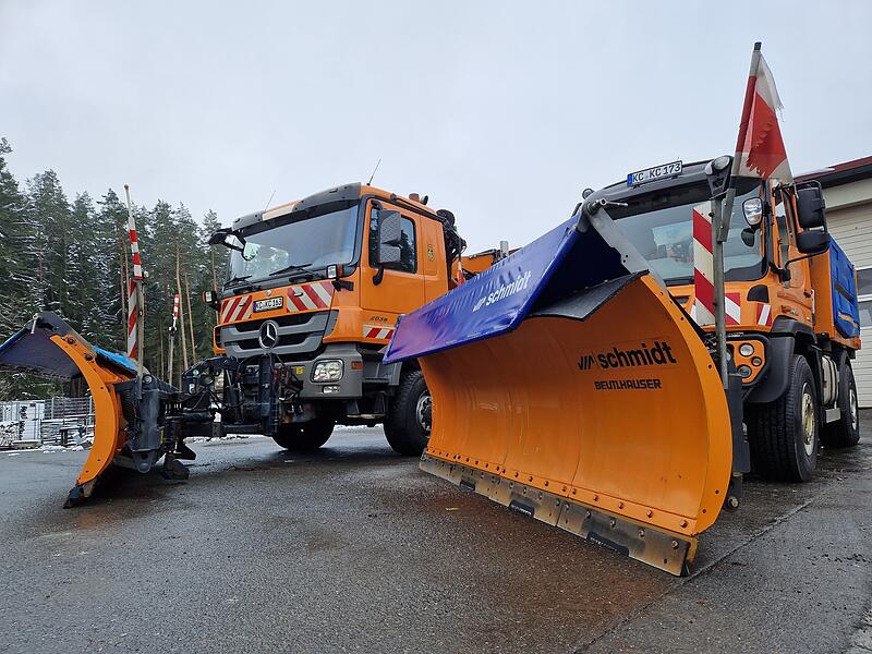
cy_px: 327
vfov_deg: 58.9
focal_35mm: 23
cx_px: 436
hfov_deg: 73.9
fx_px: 579
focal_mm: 5.4
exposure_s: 1/245
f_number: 1.8
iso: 50
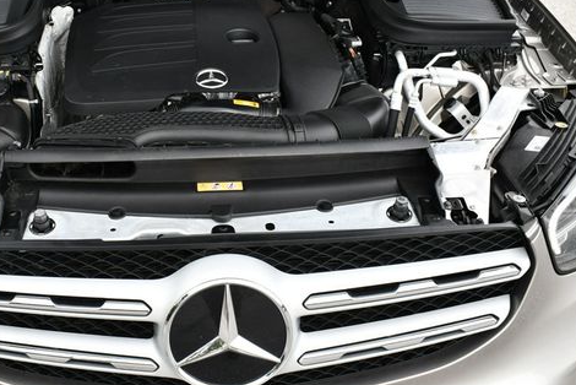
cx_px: 222
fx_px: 784
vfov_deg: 27.5
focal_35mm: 49
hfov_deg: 40.1
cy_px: 148
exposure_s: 1/250
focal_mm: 18
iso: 200
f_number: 5.6
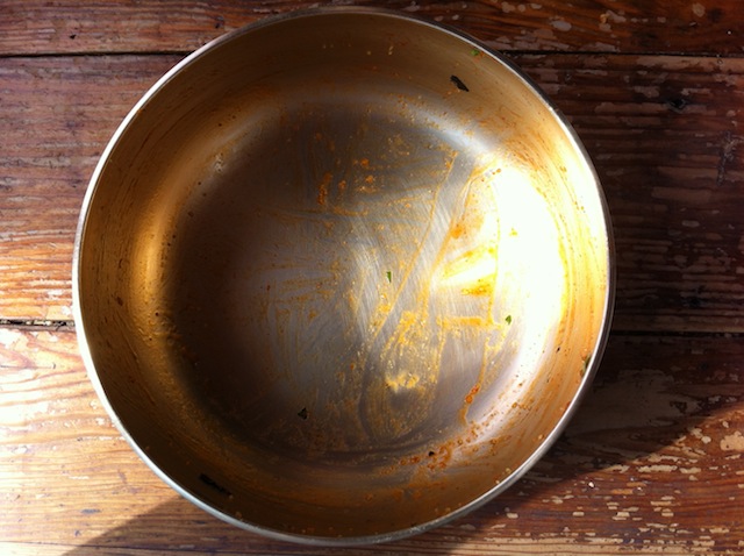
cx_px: 372
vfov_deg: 40.6
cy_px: 278
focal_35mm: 35
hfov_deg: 52.7
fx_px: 751
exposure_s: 1/287
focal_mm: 3.85
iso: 80
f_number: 2.8
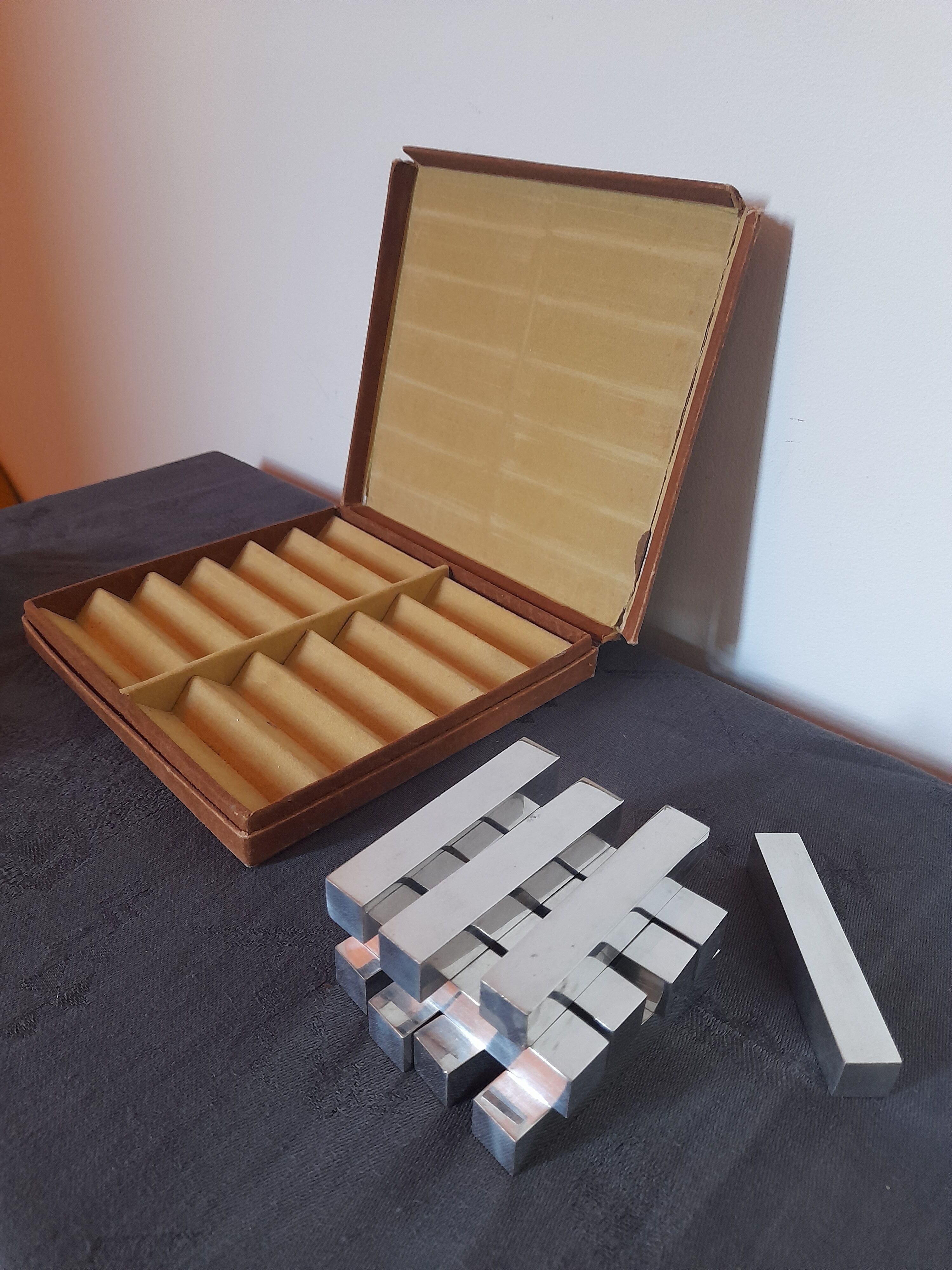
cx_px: 476
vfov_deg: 69.4
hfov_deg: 54.9
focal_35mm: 25
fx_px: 917
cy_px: 635
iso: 320
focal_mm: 4.6
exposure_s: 1/33
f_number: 2
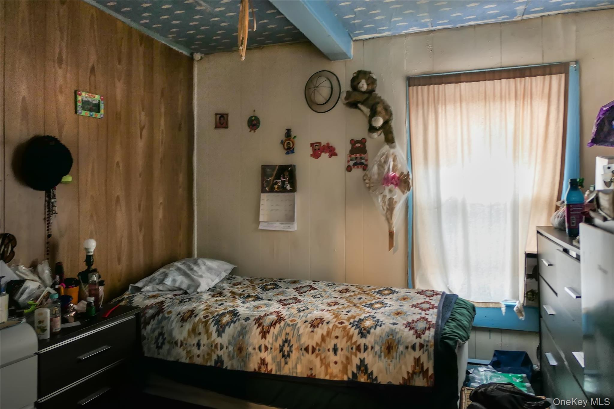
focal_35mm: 24
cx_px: 307
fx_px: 409
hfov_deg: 73.7
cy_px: 204
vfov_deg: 53.1
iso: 125
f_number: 1.4
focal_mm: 8.8
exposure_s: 1/80
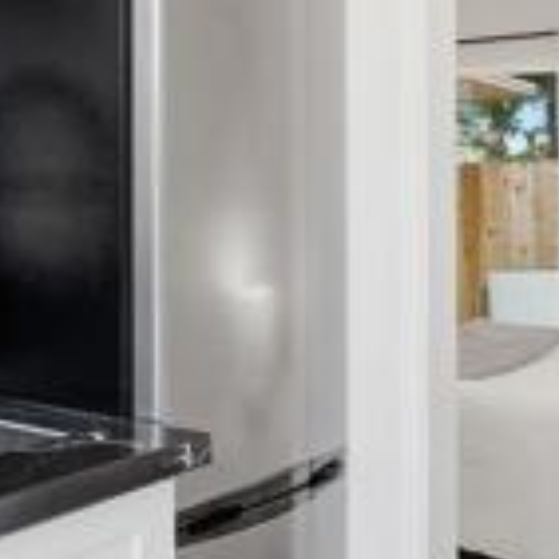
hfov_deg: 25.5
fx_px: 1109
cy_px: 174
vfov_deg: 28.1
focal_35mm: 61
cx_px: -107
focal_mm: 15.7
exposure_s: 1/50
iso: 125
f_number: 11
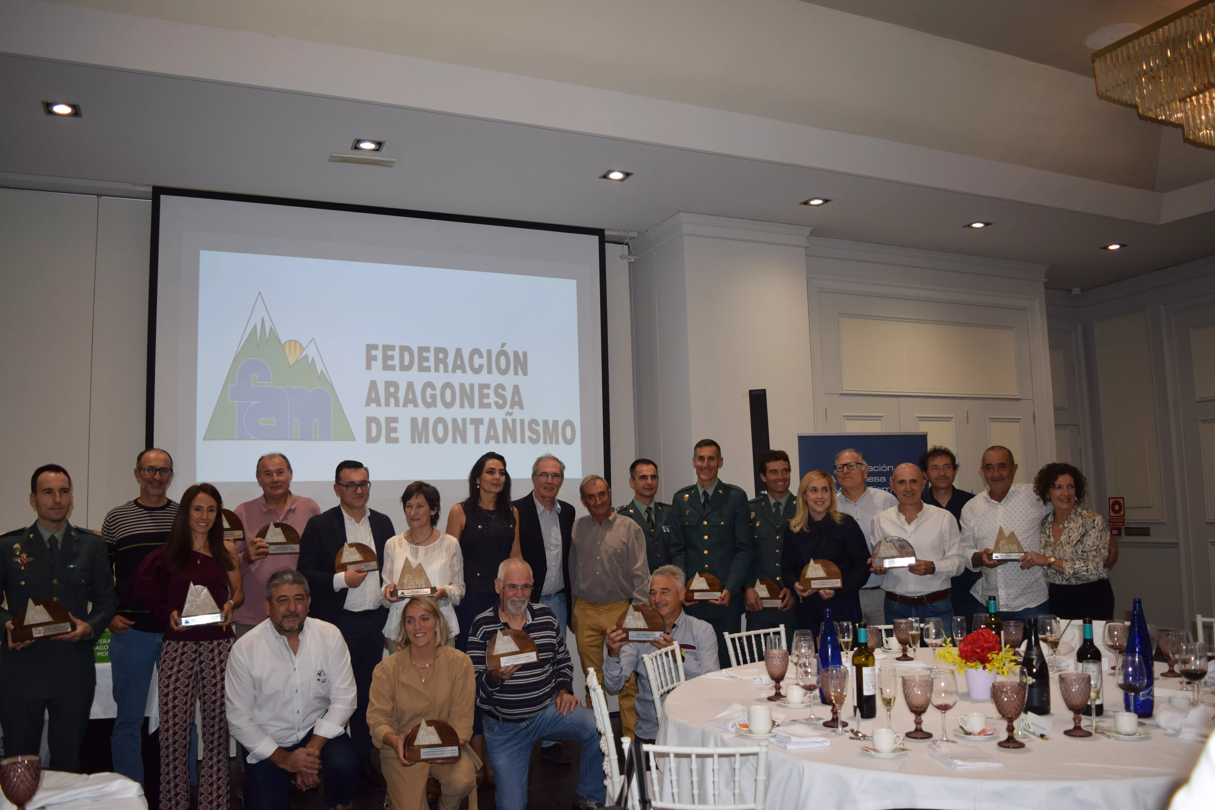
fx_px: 911
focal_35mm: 27
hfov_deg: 67.4
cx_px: 608
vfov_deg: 47.9
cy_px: 405
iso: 400
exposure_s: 1/160
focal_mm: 18
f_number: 3.5
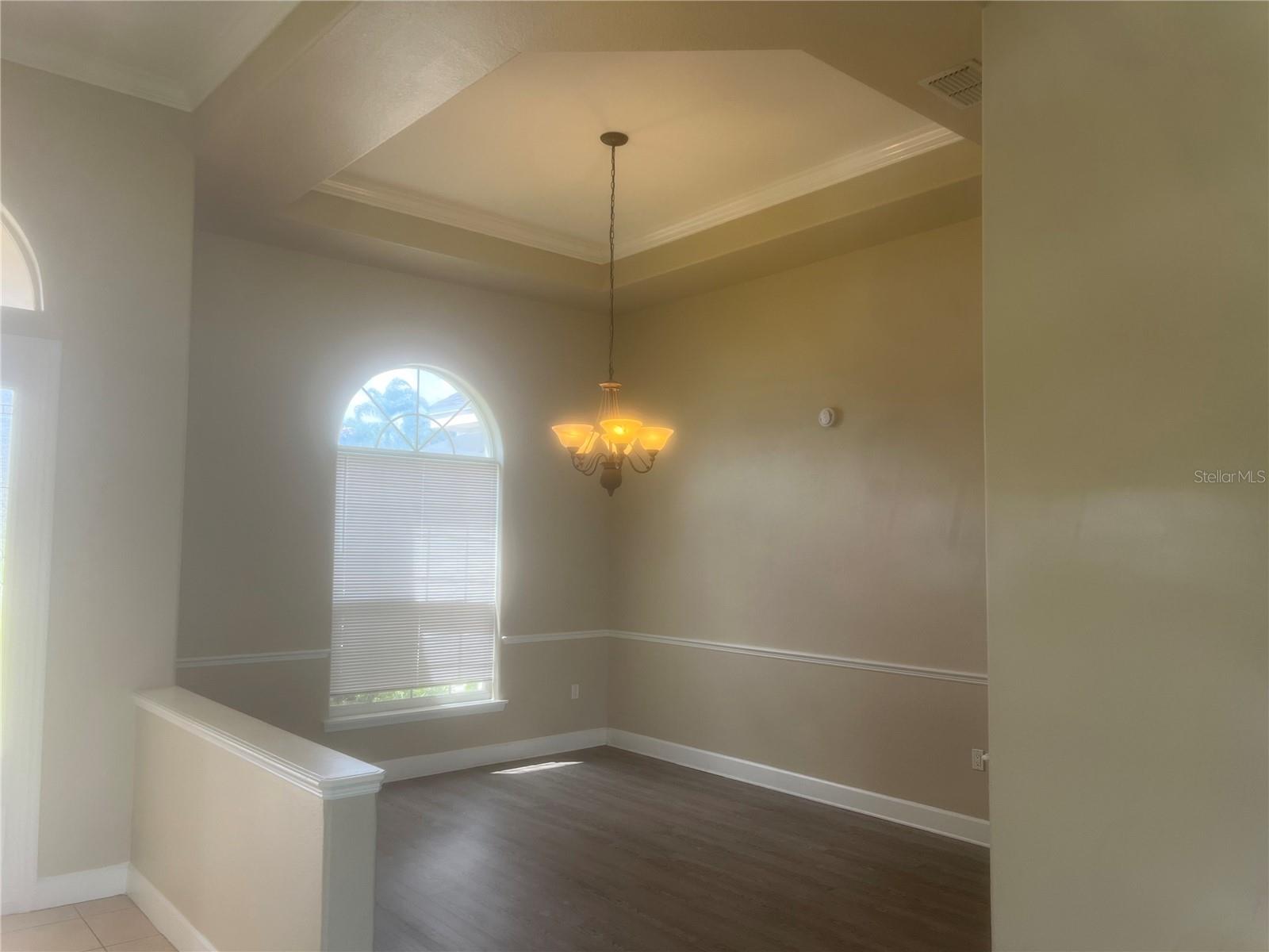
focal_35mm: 26
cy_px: 476
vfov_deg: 53.1
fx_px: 953
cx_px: 634
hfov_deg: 67.3
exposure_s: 1/220
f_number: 1.5
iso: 50
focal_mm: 5.7
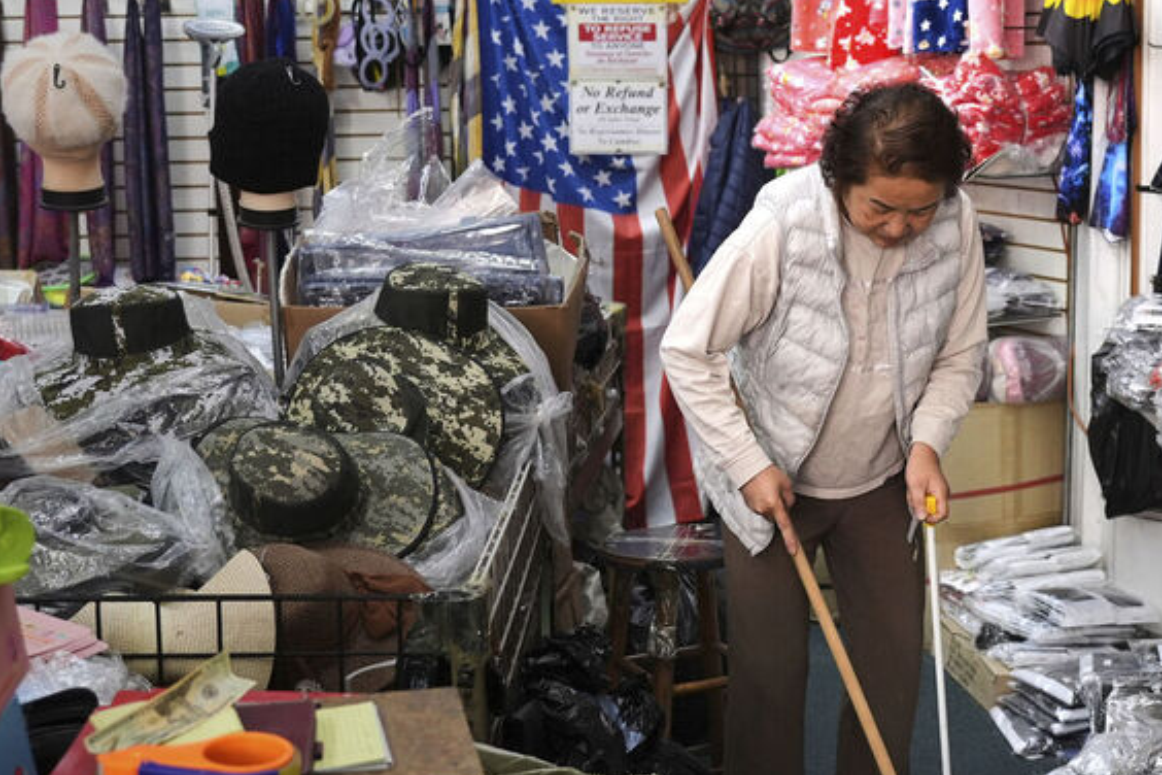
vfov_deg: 20.6
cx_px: 804
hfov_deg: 30.2
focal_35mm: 66
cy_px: 342
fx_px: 2130
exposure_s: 1/500
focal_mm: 31
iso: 640
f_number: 2.8
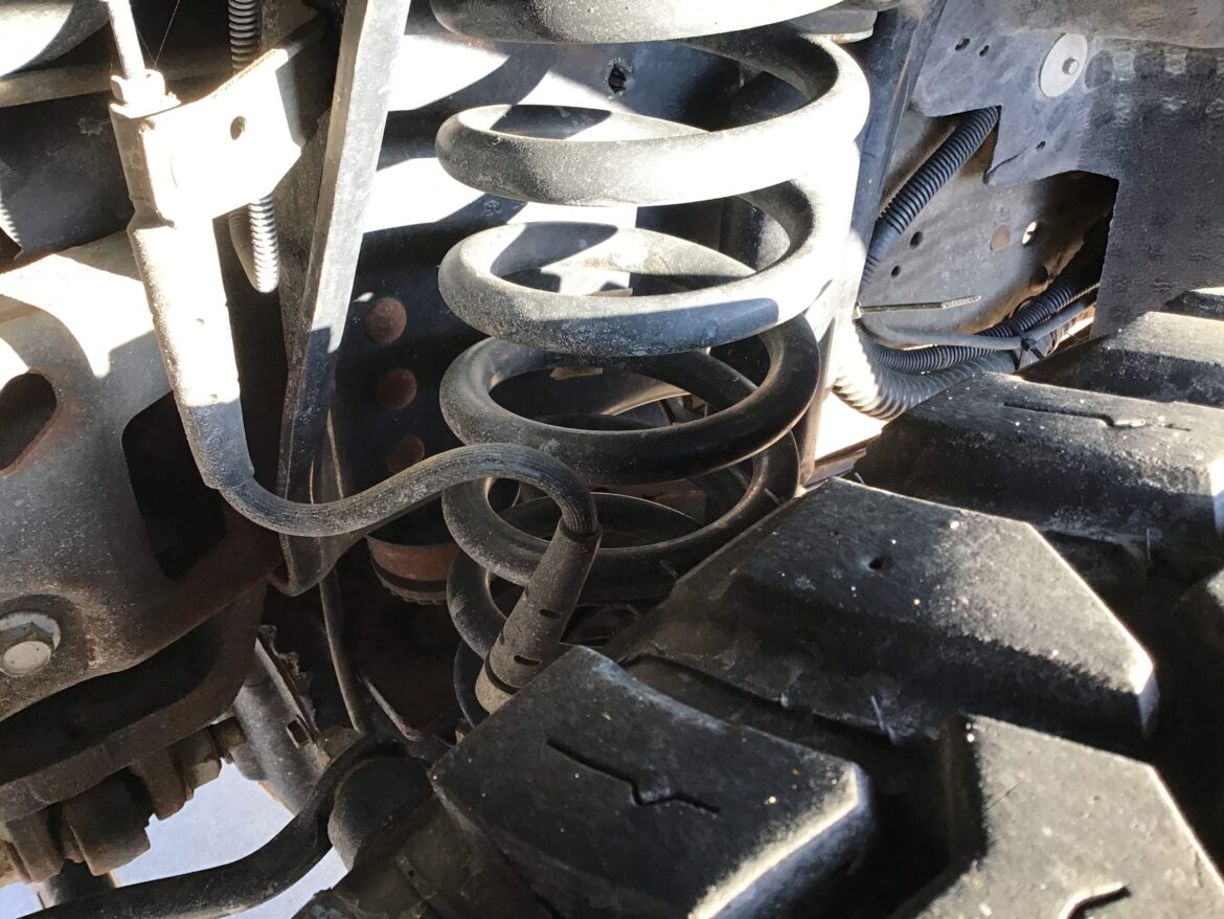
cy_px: 460
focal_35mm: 31
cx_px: 612
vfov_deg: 45.5
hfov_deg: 58.3
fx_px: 1096
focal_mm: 3.3
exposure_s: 1/30
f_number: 2.4
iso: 25
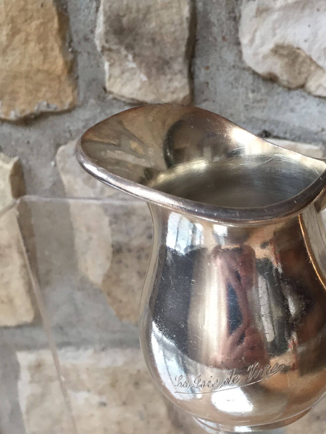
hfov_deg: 29.7
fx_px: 603
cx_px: 255
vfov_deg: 39.6
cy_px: 239
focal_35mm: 48
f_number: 2.2
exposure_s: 1/33
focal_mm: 4.15
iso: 40
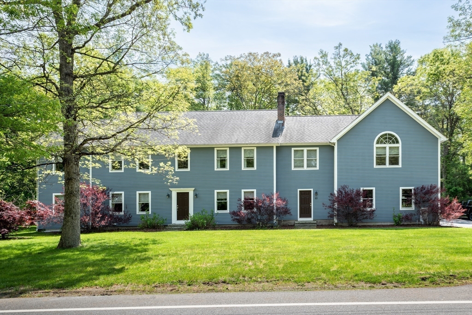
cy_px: 158
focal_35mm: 24
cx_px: 236
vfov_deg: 53.1
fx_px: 315
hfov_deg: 73.7
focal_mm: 24
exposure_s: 1/50
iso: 64
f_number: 16
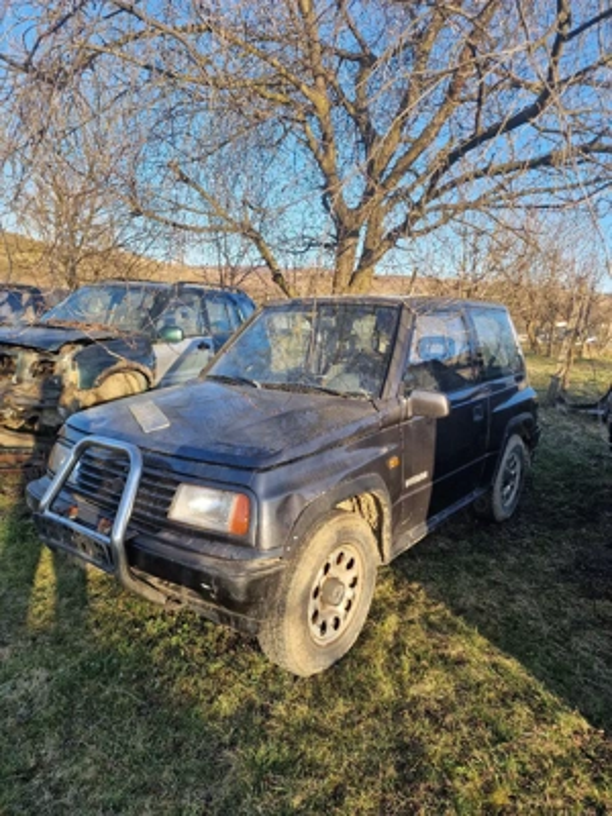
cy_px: 408
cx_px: 306
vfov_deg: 73.9
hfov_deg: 58.9
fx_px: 542
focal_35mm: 23
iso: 50
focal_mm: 6.4
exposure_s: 1/278
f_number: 1.8
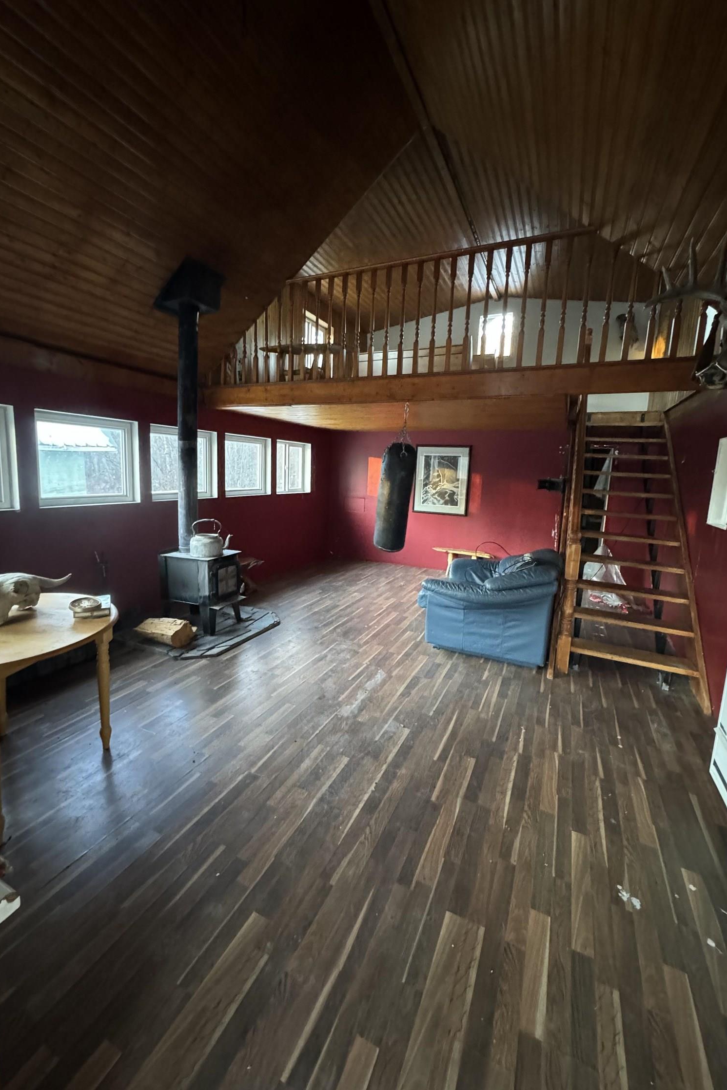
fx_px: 454
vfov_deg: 100.4
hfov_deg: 77.3
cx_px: 348
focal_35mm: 15
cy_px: 530
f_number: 2.2
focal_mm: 2.22
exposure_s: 1/52
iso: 1250
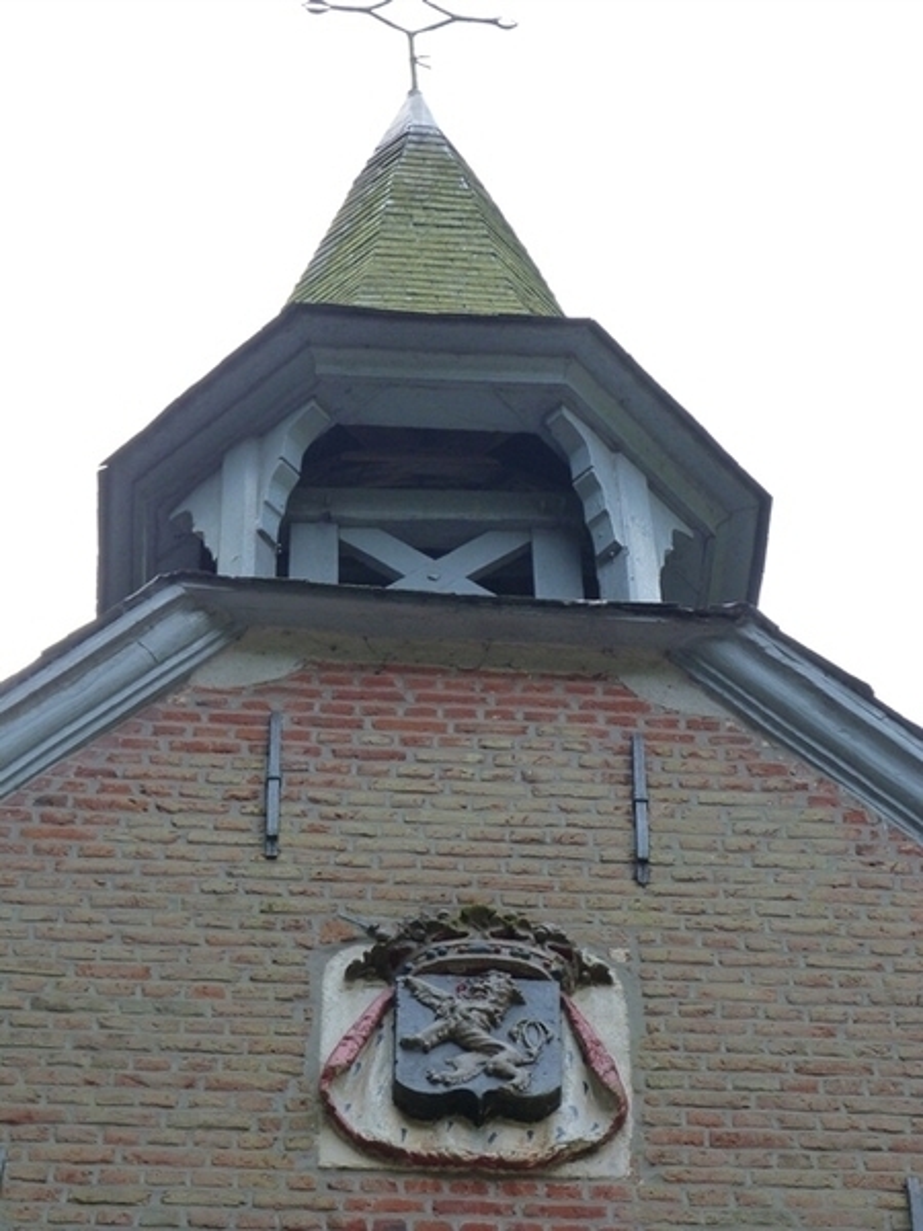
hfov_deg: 12.3
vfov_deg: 16.4
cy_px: 616
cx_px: 462
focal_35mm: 120
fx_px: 4266
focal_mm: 21.6
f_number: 4
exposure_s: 1/125
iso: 125
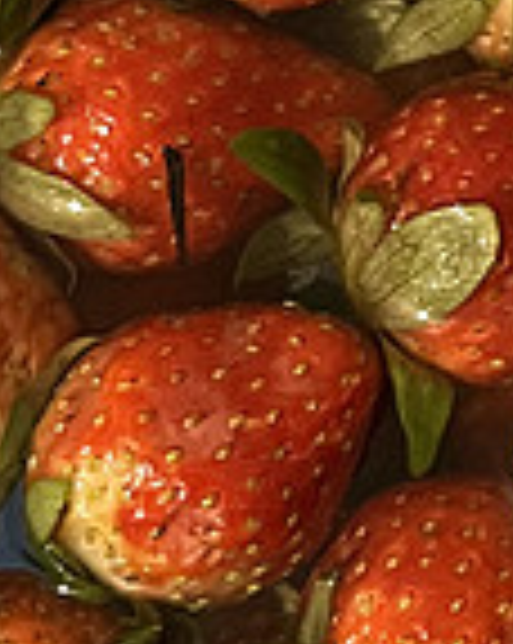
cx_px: 1166
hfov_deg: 9.8
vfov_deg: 13.5
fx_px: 2701
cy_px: 50
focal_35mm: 142
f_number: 1.6
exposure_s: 1/33
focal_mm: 5.1
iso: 500
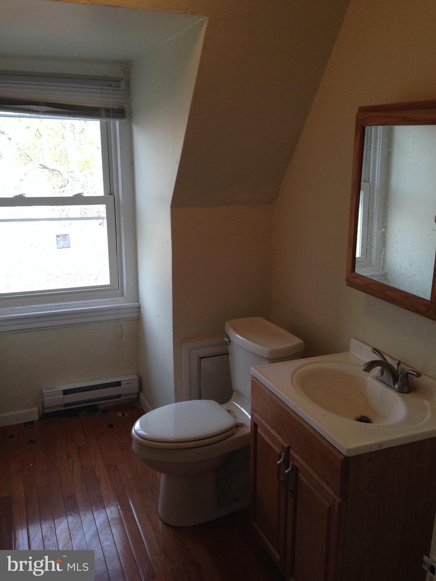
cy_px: 290
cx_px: 218
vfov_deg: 55.4
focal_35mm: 33
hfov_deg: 42.9
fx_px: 554
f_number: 2.4
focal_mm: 4.12
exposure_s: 1/120
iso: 100
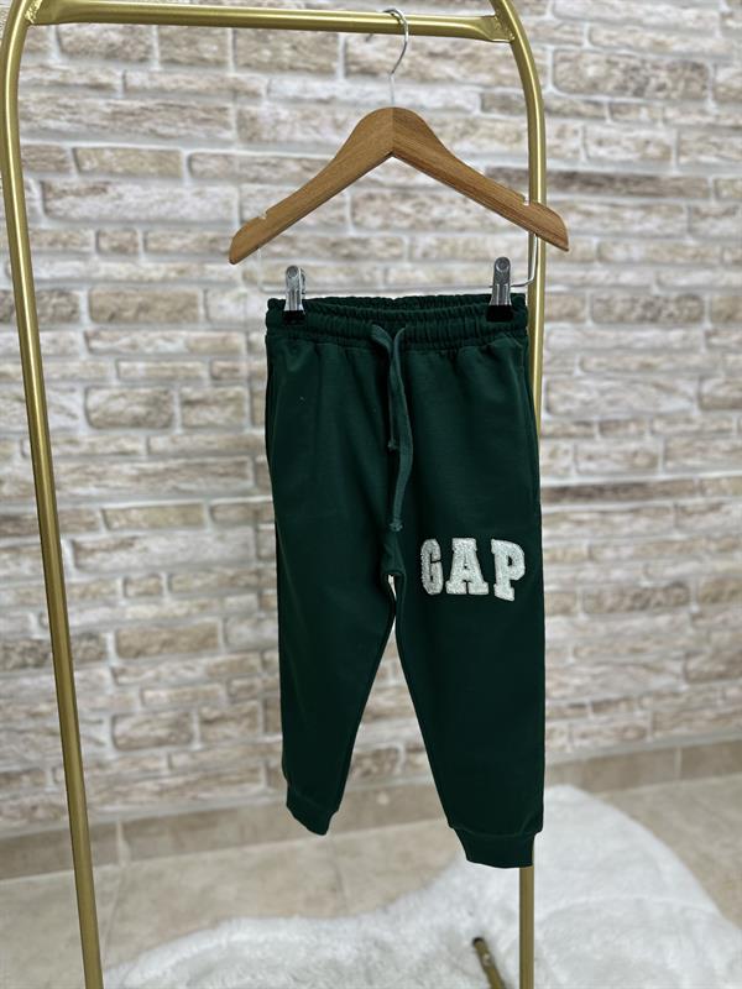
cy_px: 494
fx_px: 686
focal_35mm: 24
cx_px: 371
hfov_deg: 56.8
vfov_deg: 71.6
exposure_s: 1/100
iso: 80
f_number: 1.78
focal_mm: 6.86
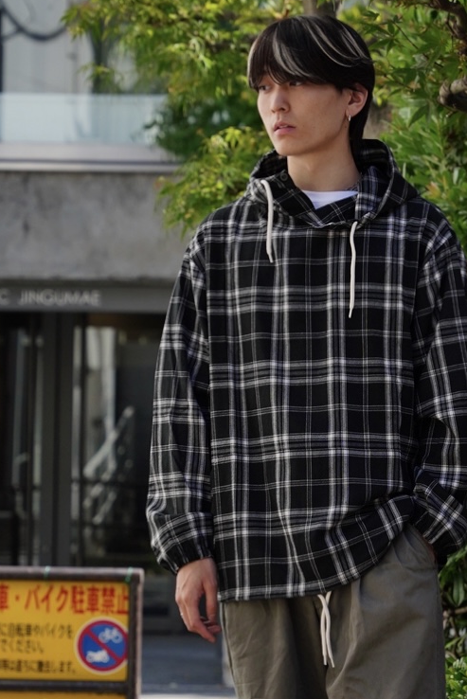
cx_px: 353
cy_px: 467
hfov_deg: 5.6
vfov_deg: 8.4
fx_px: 4741
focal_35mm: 244
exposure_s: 1/1600
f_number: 5.6
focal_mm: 113
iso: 640
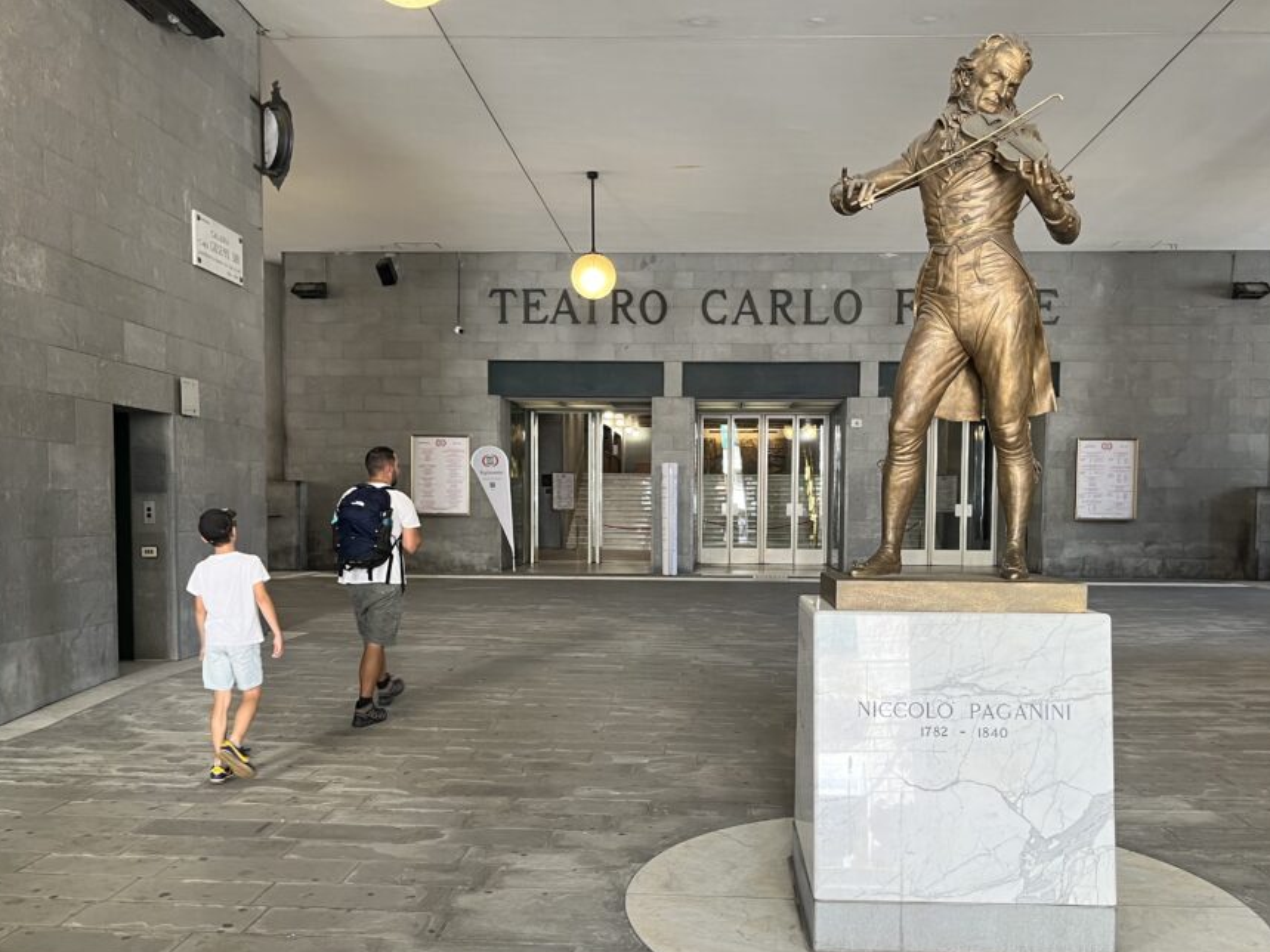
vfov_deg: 45.2
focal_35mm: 31
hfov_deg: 58.3
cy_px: 566
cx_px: 676
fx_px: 1137
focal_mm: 5.1
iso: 64
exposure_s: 1/50
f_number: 1.6
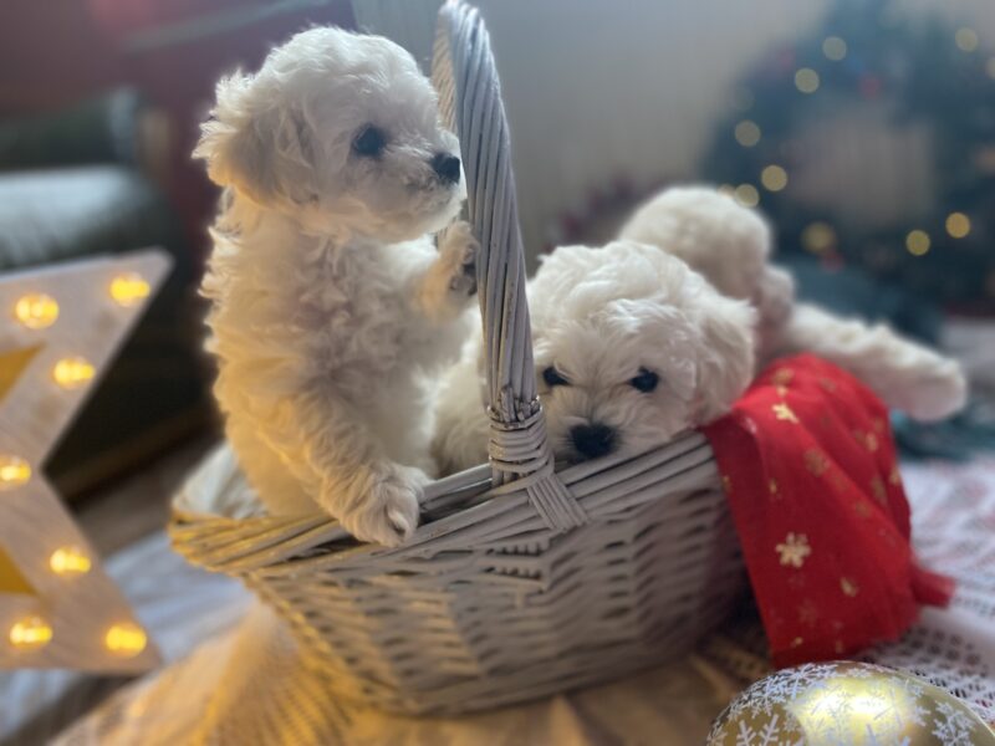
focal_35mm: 26
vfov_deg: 53.1
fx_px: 747
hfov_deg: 67.3
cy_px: 373
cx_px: 498
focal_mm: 4.25
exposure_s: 1/60
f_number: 1.8
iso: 320
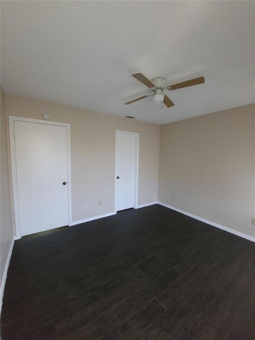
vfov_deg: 106.2
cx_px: 128
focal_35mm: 13
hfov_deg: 89.9
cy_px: 170
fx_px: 128
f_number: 2.2
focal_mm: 1.74
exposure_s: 1/20
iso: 125
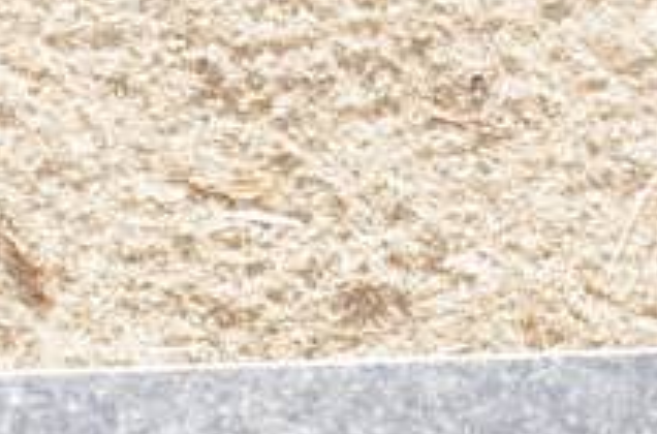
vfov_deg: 4.5
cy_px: 1034
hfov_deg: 7.0
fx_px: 5368
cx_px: 65
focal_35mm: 295
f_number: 11
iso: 800
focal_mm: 35
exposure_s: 1/125
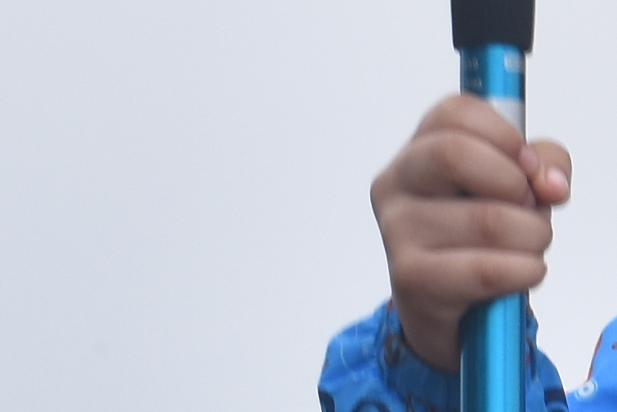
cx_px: 1269
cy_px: 756
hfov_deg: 2.5
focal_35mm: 834
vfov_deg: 1.6
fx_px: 14299
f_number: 9
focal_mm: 70
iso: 200
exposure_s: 1/320
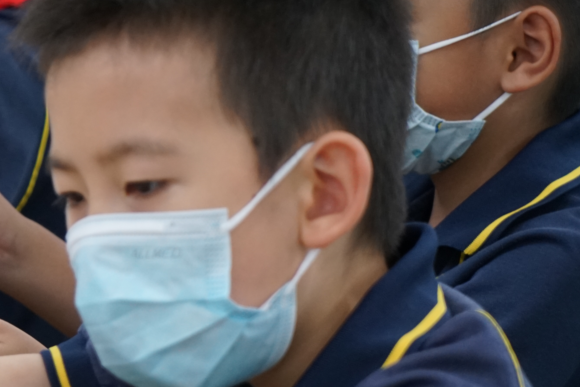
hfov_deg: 9.7
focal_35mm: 208
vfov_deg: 6.6
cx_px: -138
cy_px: 190
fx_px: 3351
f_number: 4
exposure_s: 1/125
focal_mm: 70
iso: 1600
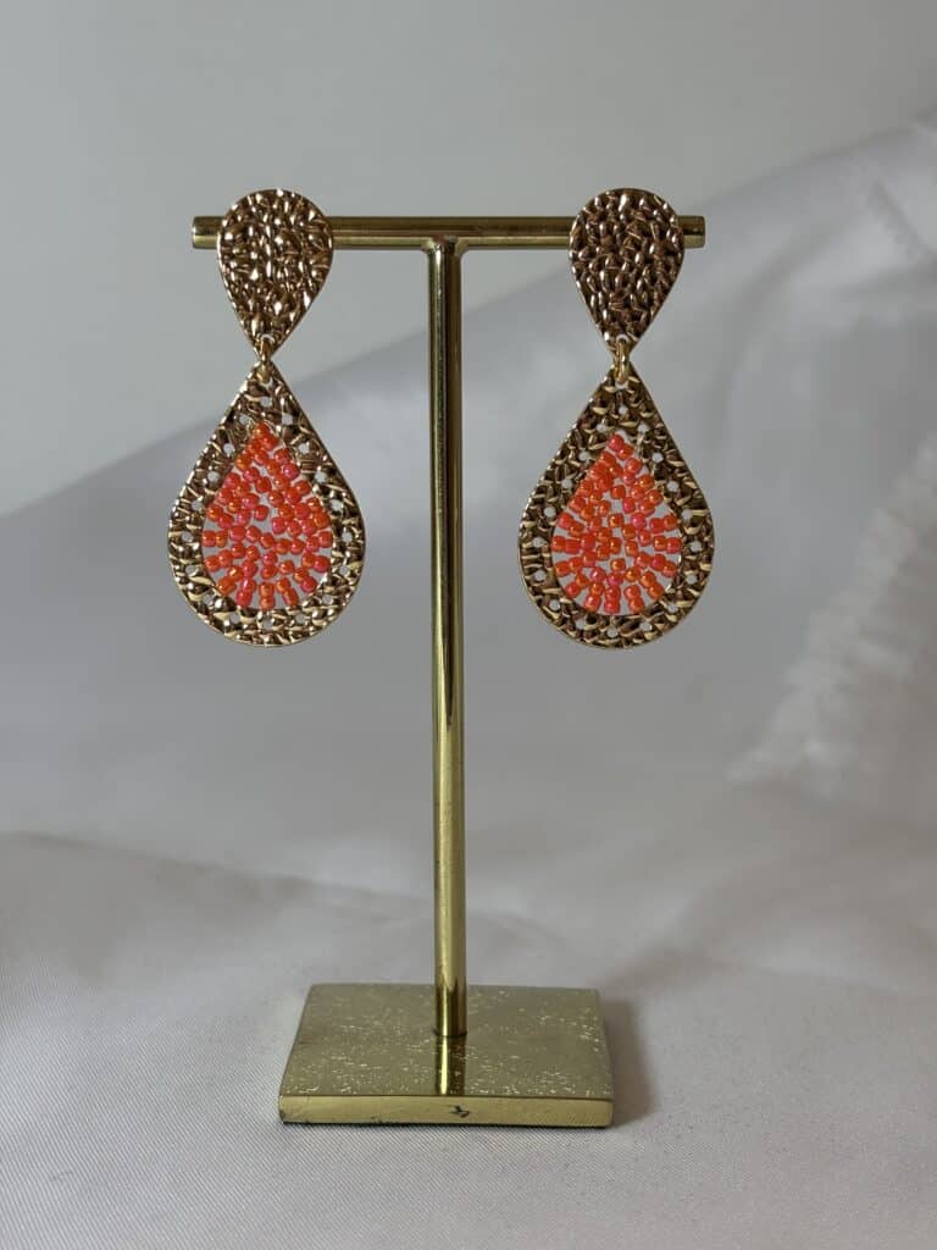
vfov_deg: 36.8
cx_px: 468
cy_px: 625
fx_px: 1877
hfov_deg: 28.0
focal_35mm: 52
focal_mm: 5.96
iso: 32
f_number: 1.6
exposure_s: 1/132
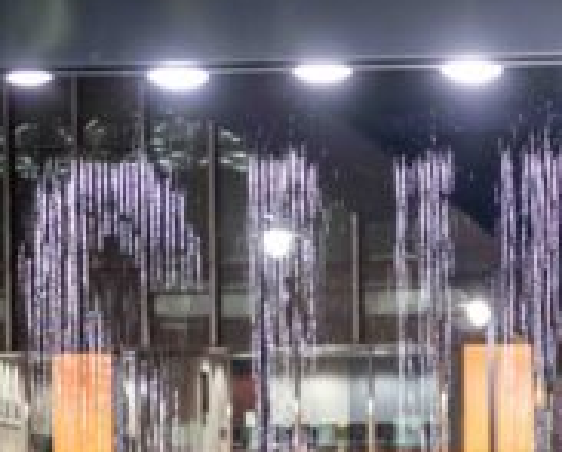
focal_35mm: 312
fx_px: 5198
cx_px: 1029
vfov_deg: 4.9
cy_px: 759
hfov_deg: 6.1
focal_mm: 70
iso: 1000
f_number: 9
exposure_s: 1/30
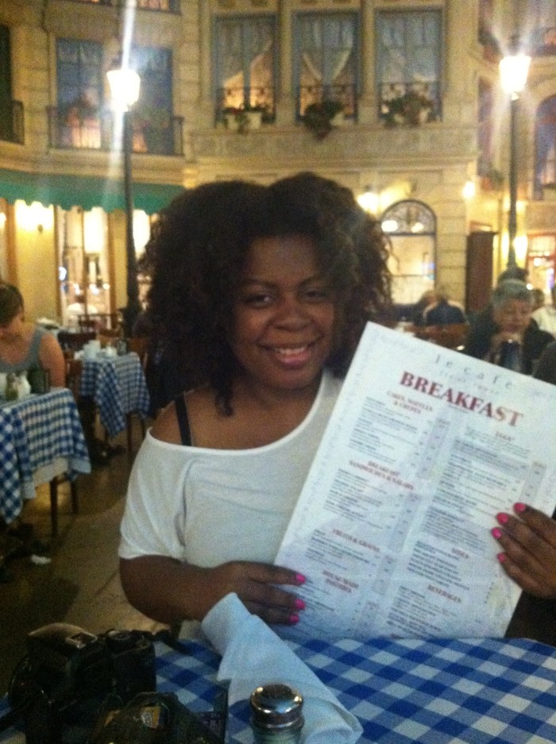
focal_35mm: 35
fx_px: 751
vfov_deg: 52.7
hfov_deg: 40.6
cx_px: 278
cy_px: 372
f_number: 2.8
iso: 1000
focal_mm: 3.85
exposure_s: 1/15
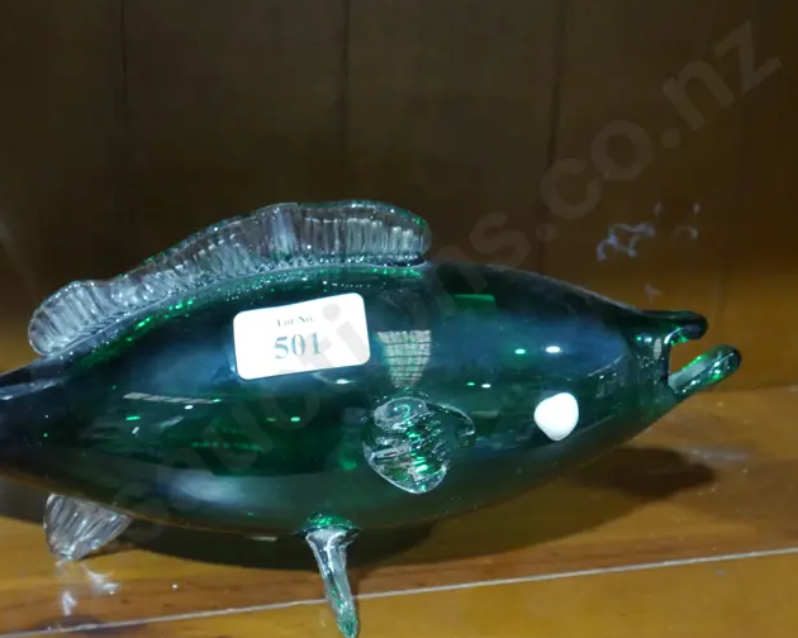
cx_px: 246
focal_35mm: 54
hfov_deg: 34.3
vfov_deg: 27.9
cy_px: 431
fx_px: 1275
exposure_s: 1/60
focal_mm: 17
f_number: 5
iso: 2500
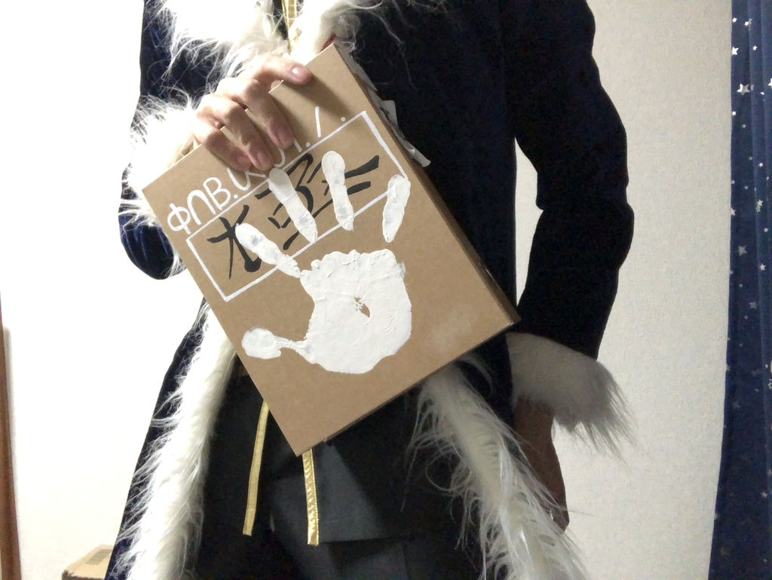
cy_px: 290
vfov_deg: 44.2
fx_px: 714
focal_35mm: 32
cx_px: 386
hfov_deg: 56.8
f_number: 2.2
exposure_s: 1/17
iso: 640
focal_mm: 2.87
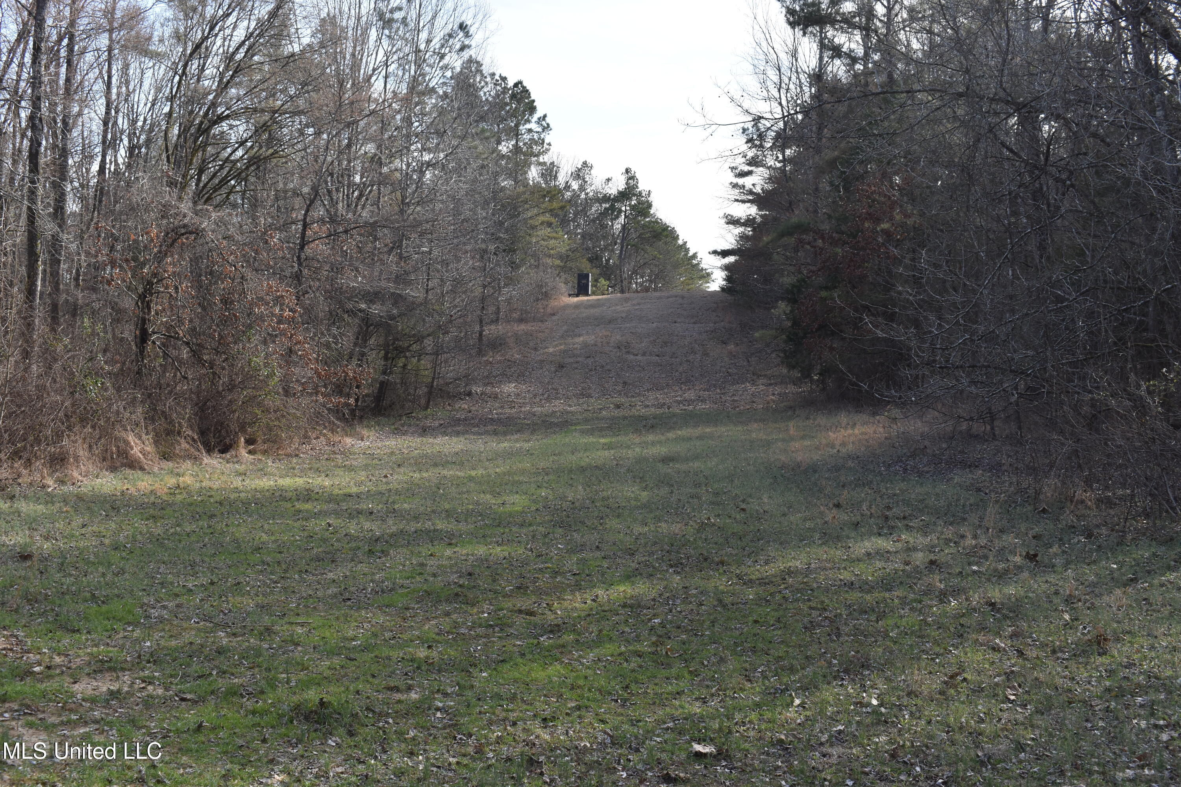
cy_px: 394
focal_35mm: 40
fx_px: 1329
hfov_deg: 47.9
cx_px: 590
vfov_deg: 33.0
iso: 100
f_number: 8
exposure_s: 1/125
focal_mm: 27
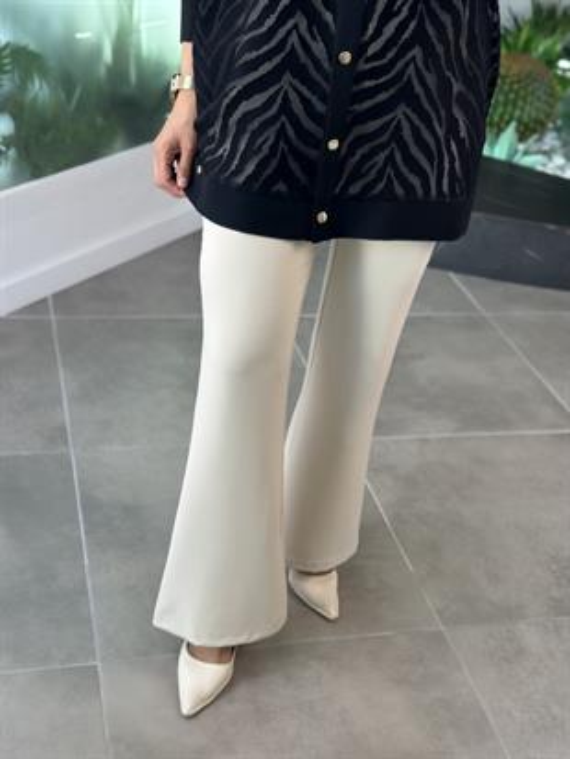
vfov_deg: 39.6
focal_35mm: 48
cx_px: 285
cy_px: 380
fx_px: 1053
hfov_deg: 30.3
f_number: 1.78
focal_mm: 6.86
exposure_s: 1/217
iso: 80
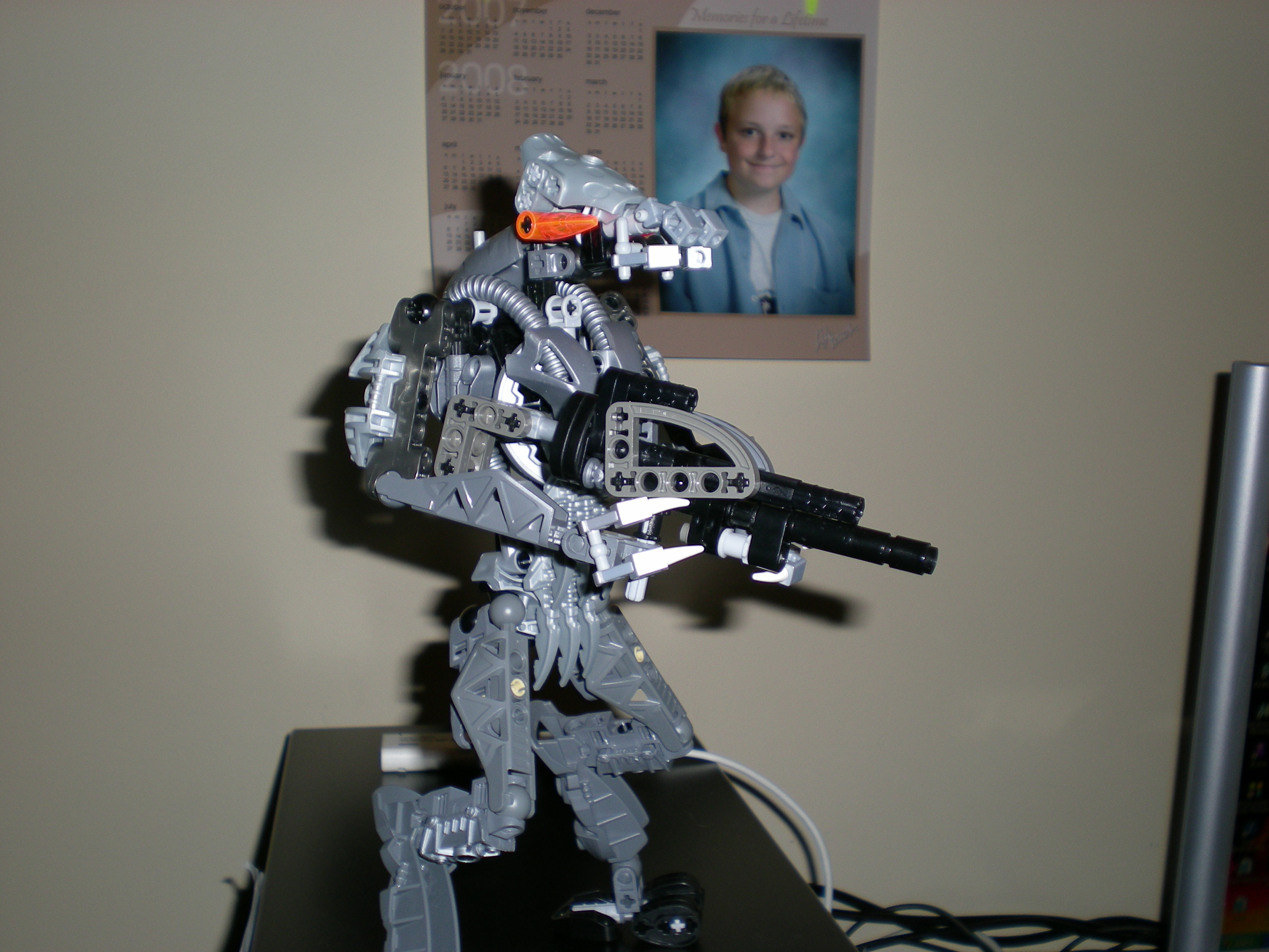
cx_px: 634
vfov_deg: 32.9
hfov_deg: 42.9
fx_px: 1613
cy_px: 476
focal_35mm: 44
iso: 50
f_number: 3.5
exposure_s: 1/60
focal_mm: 7.4
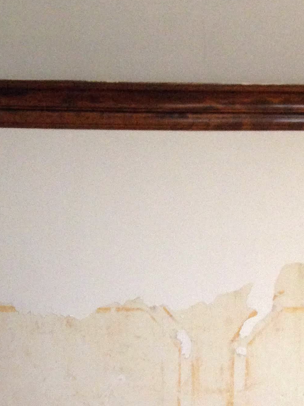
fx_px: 949
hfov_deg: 18.2
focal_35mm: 81
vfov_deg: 22.2
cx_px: 171
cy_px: 489
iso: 320
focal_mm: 4.12
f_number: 2.4
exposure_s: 1/20
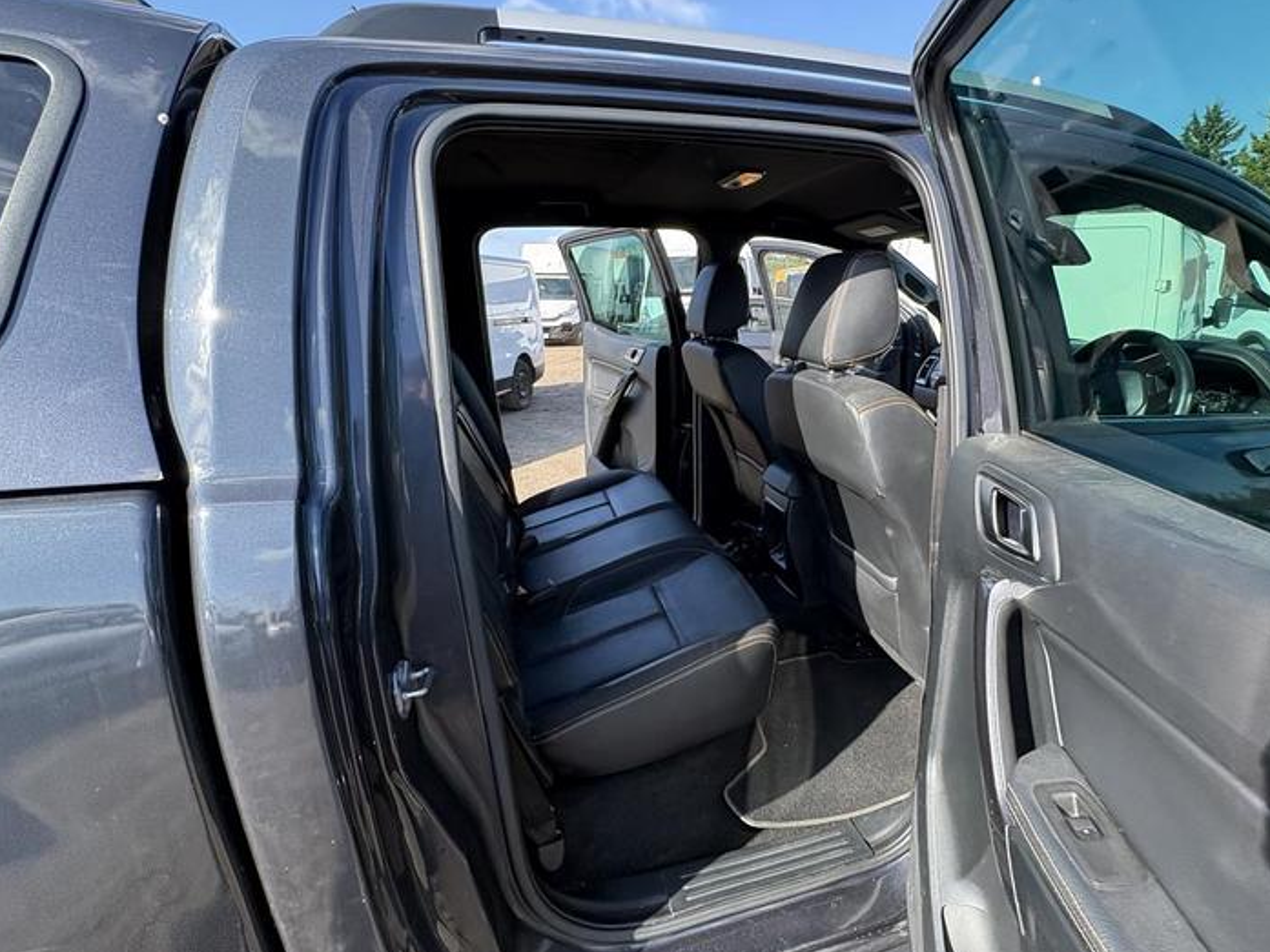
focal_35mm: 18
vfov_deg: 71.6
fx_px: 661
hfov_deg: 87.0
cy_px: 455
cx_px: 740
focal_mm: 2.22
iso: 64
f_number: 2.2
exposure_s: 1/274
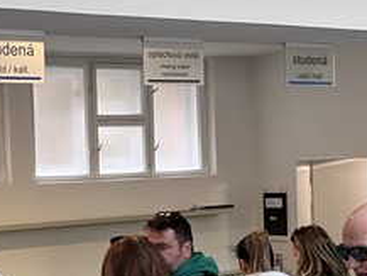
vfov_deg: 17.5
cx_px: 52
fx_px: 891
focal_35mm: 84
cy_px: 202
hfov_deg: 22.8
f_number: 1.6
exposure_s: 1/78
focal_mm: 5.1
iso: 125
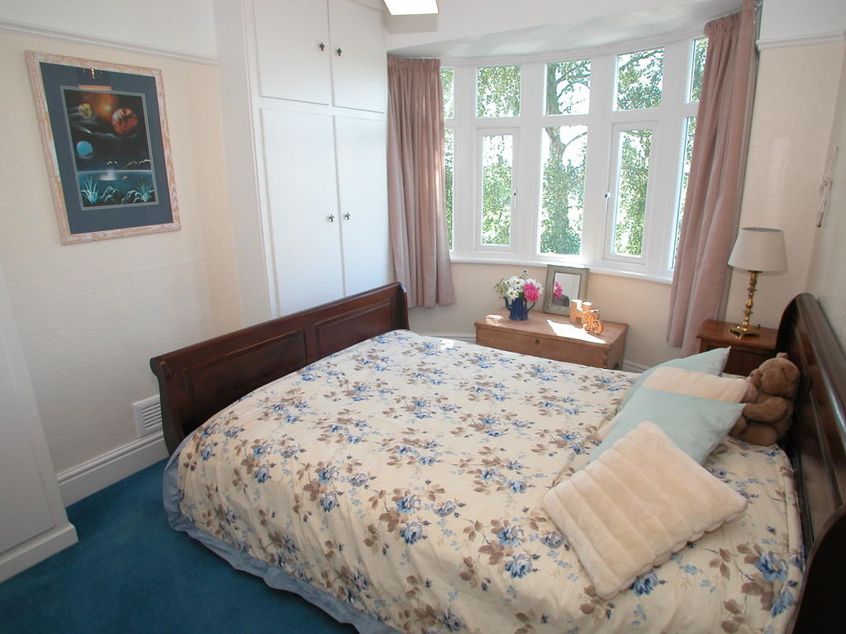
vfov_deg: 49.7
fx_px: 684
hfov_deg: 63.4
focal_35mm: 28
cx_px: 423
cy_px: 317
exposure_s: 1/52.2
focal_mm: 7.1
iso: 100
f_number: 2.8
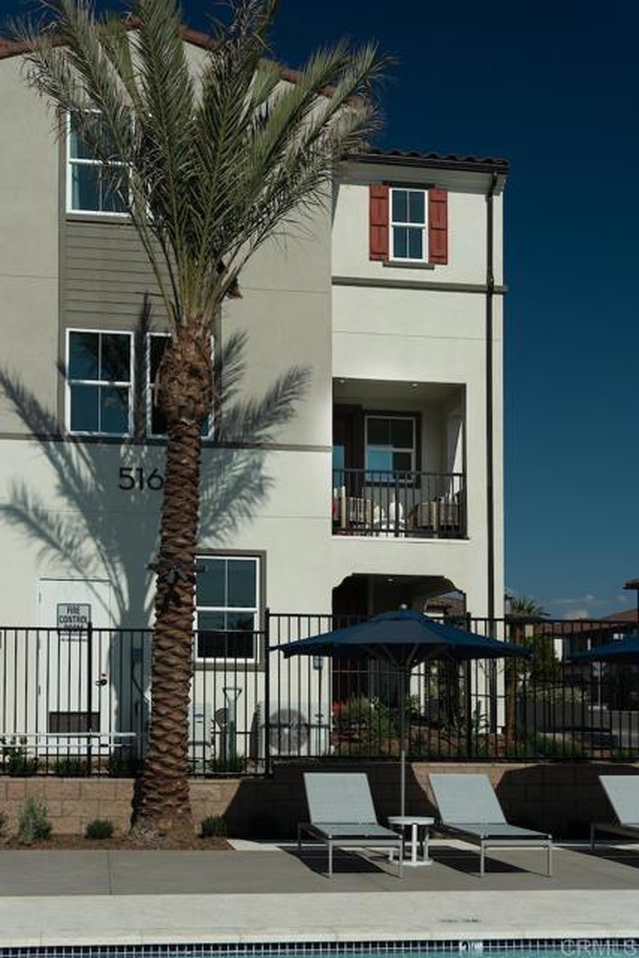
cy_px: 479
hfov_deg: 28.1
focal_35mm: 48
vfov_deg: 41.1
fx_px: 1277
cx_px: 320
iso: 100
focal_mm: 48
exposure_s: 1/640
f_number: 5
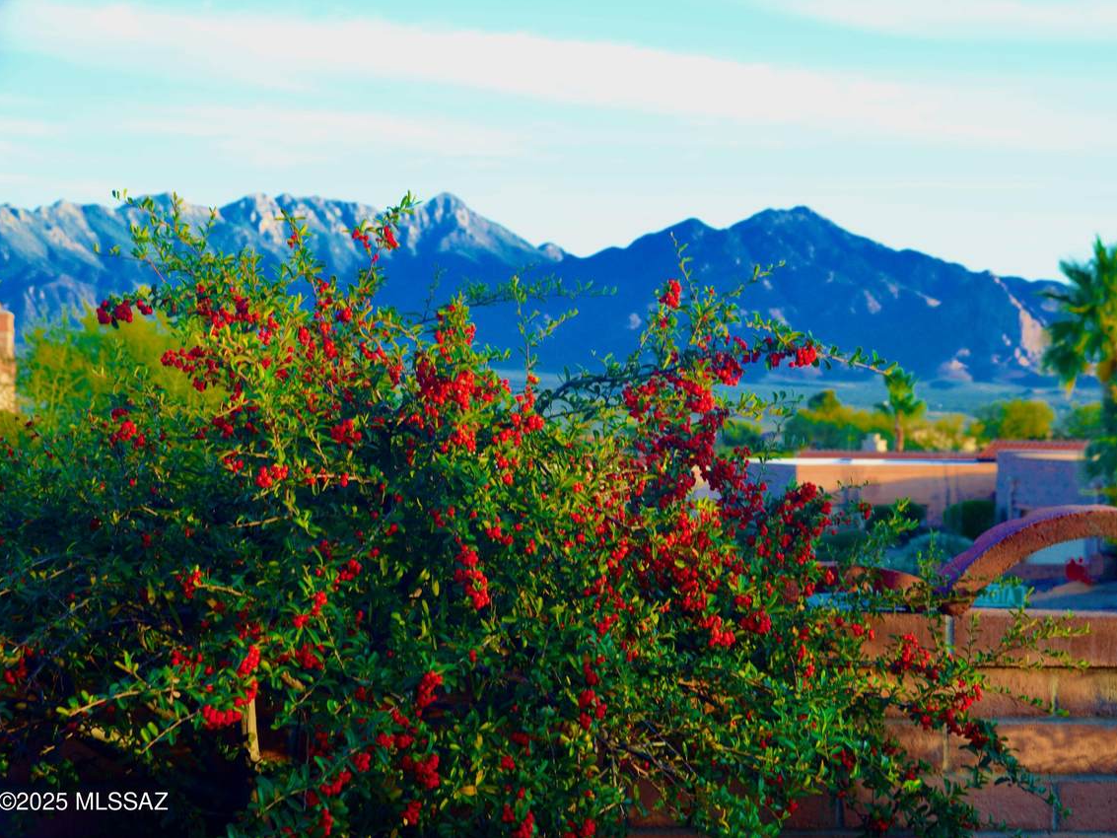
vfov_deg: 19.4
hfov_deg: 25.6
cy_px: 419
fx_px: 2453
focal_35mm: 76
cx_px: 627
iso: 250
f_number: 13
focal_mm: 70
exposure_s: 1/40
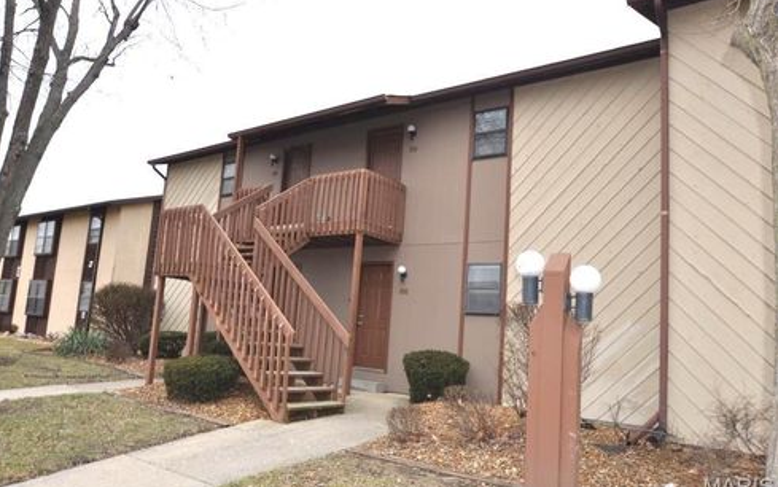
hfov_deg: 69.3
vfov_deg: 46.8
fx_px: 562
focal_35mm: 27
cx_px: 383
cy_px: 239
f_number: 5
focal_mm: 17
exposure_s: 1/200
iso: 200
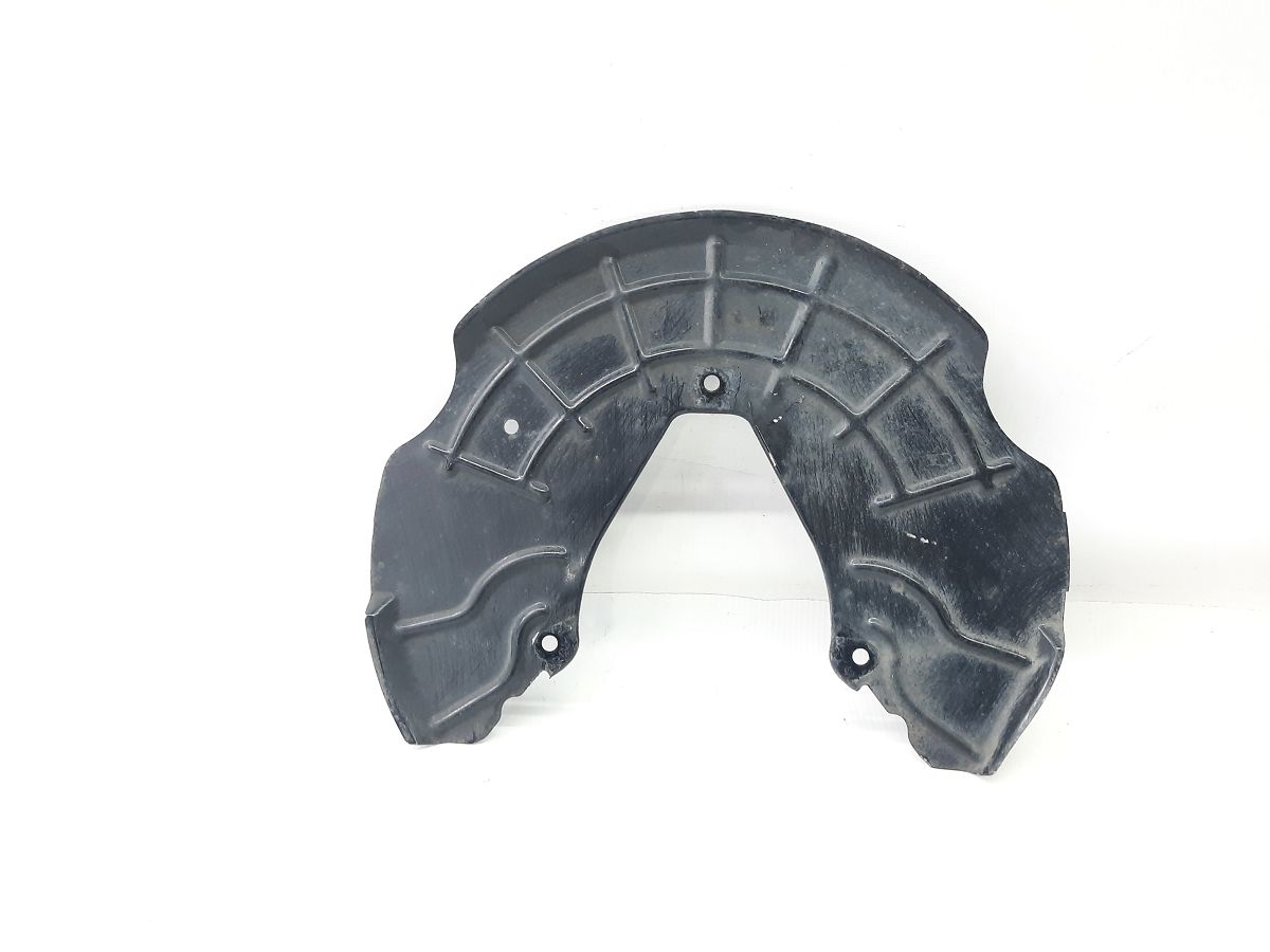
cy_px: 476
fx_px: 917
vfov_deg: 54.9
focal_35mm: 25
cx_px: 635
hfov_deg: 69.4
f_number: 2
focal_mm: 4.6
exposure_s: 1/50
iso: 160
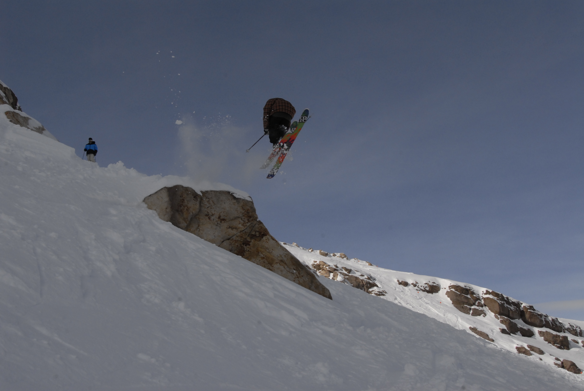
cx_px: 292
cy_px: 196
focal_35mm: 39
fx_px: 633
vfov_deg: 34.3
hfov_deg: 49.5
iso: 400
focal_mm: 26
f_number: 11
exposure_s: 1/500
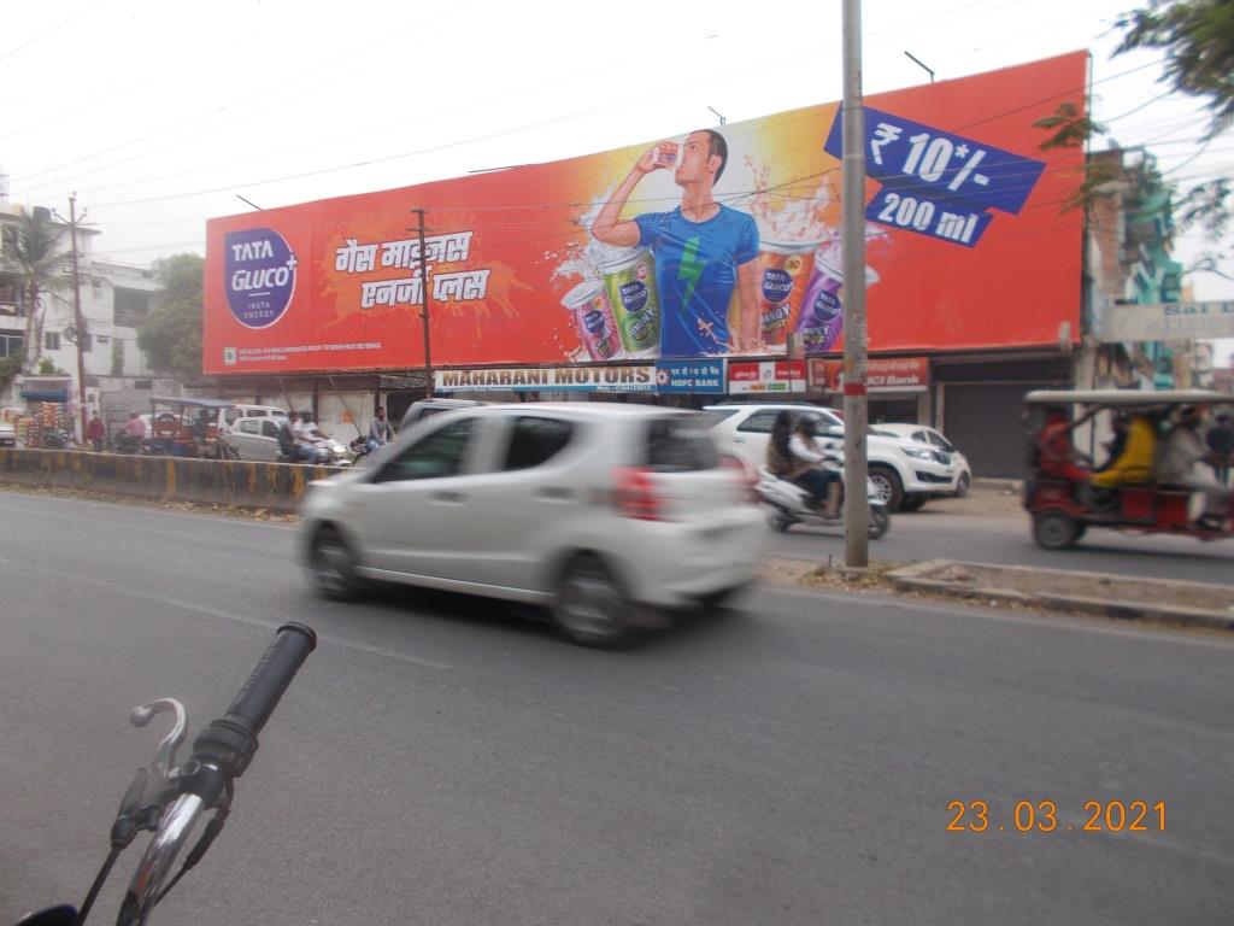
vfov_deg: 53.1
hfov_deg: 67.3
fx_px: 927
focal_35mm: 26
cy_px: 463
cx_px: 617
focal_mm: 4.6
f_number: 3.2
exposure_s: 1/50
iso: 80
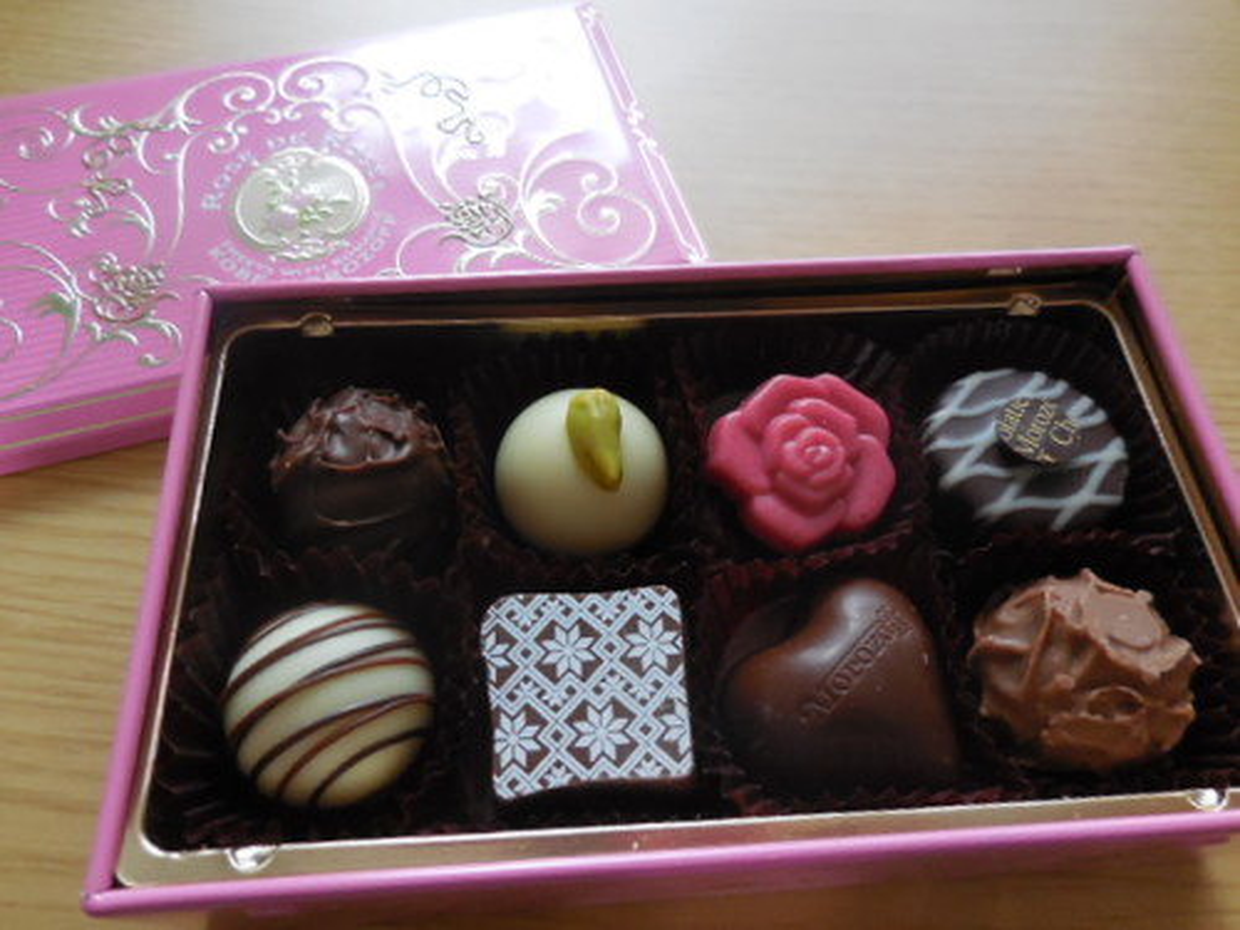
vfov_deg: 54.9
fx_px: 896
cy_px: 465
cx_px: 620
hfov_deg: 69.4
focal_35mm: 25
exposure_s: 1/13
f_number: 3.3
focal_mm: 4.5
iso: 400
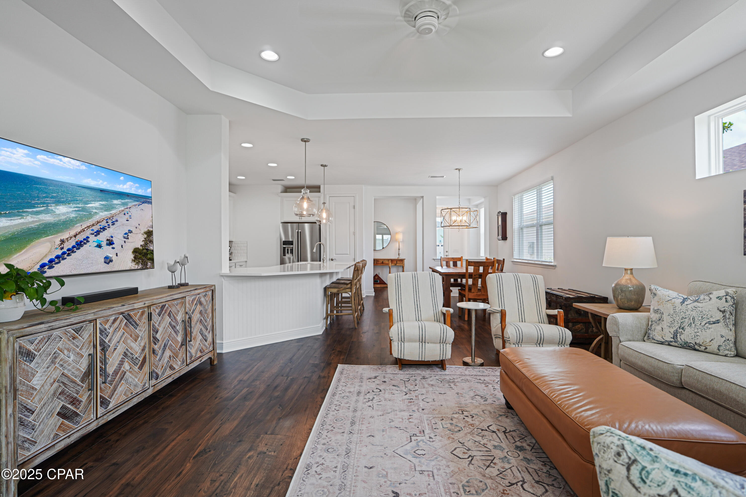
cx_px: 373
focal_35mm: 17
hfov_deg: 92.4
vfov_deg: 69.7
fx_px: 357
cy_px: 248
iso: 100
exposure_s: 1/15
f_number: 4
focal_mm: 11.5
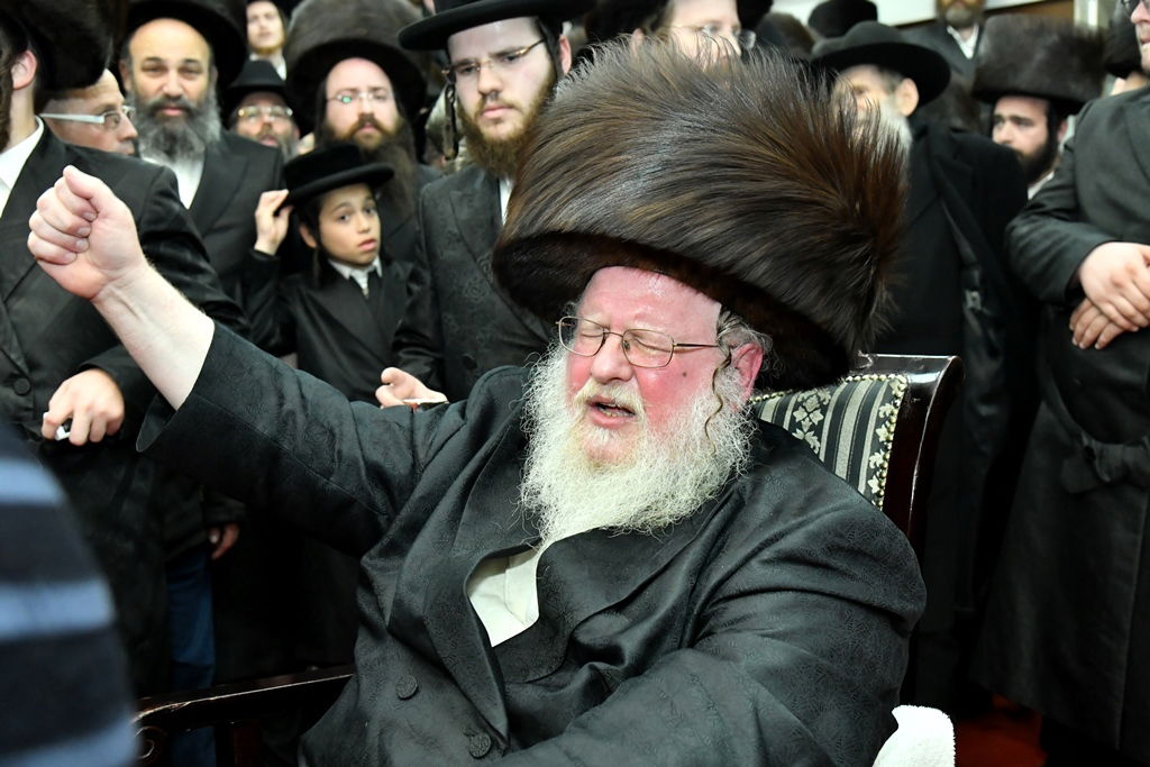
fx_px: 1278
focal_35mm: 40
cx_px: 575
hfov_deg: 48.5
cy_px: 384
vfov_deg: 33.4
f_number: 5.6
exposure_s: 1/250
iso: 3200
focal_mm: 40
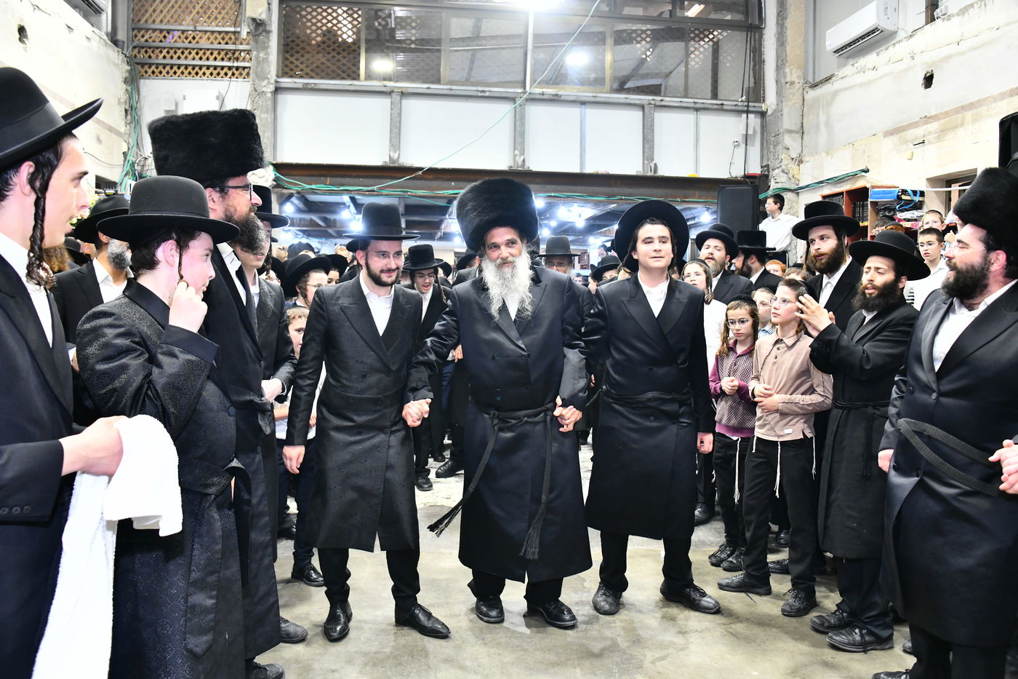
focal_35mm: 32
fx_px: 905
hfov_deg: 58.7
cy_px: 340
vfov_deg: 41.1
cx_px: 509
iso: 2000
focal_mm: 32
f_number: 5.6
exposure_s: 1/160
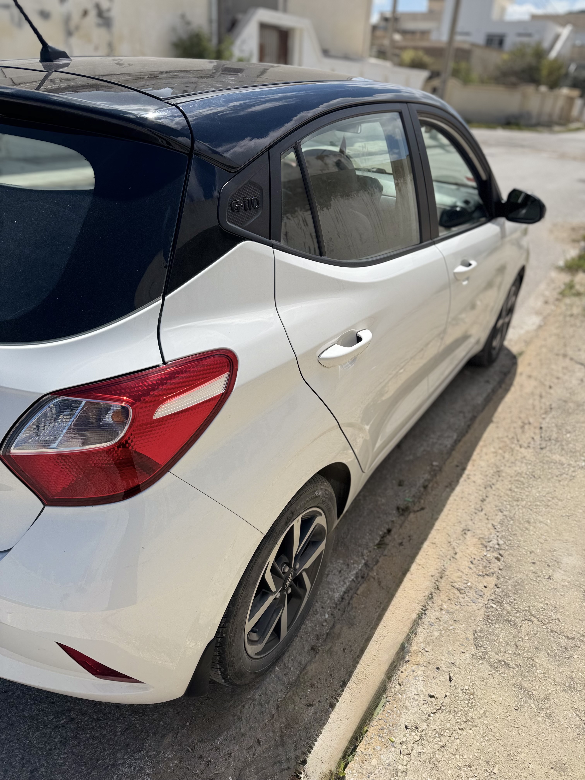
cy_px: 390
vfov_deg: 71.6
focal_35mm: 24
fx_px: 541
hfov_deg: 56.8
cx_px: 292
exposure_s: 1/7937
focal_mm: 6.76
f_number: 1.78
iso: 80
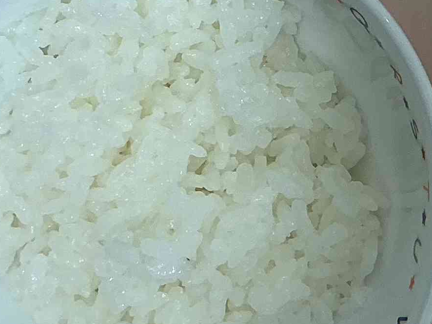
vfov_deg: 10.9
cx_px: 594
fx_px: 1647
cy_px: -134
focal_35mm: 132
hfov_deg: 14.2
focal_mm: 3
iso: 32
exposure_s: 1/50
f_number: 1.8
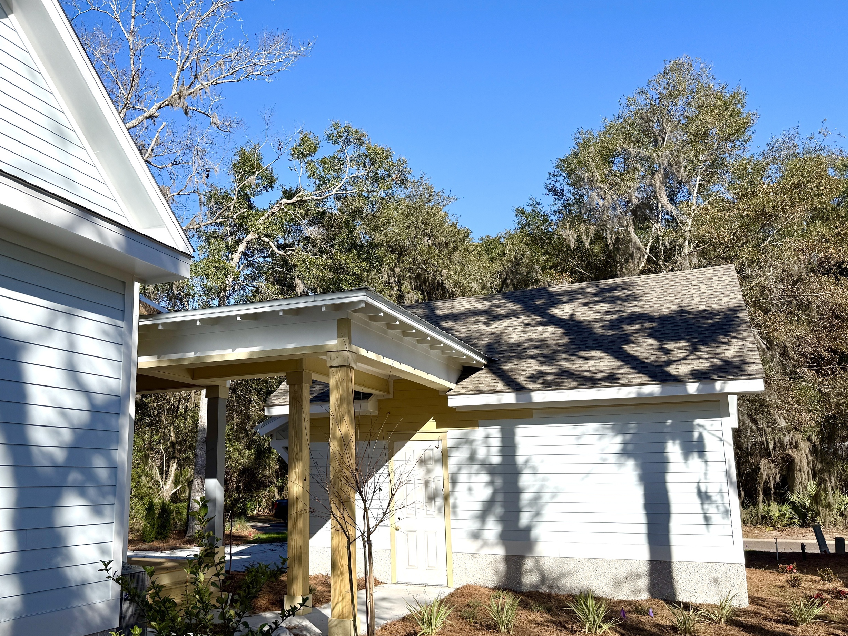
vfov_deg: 46.7
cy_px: 349
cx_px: 329
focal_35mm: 30
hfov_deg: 59.4
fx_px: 735
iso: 80
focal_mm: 6.76
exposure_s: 1/5714
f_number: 1.78
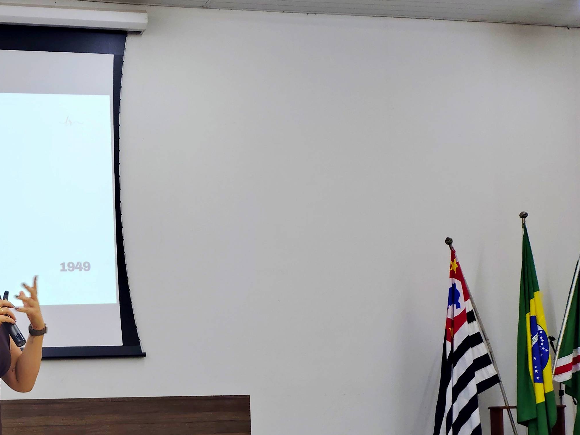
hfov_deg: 34.2
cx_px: 3
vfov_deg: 27.5
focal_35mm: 51
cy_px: 397
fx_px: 855
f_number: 1.7
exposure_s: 1/60
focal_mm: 4.71
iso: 646
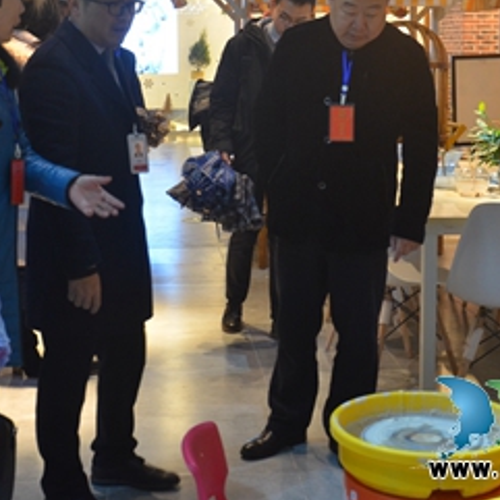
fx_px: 1077
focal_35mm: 66
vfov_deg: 26.0
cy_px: 175
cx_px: 280
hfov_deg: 26.1
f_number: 4
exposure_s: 1/60
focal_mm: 25
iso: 720
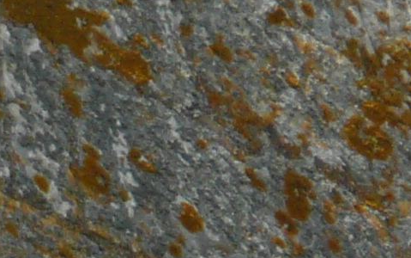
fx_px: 21317
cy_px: 755
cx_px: -265
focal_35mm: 1902
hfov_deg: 1.1
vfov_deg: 0.7
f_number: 4.9
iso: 100
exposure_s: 1/320
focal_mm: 46
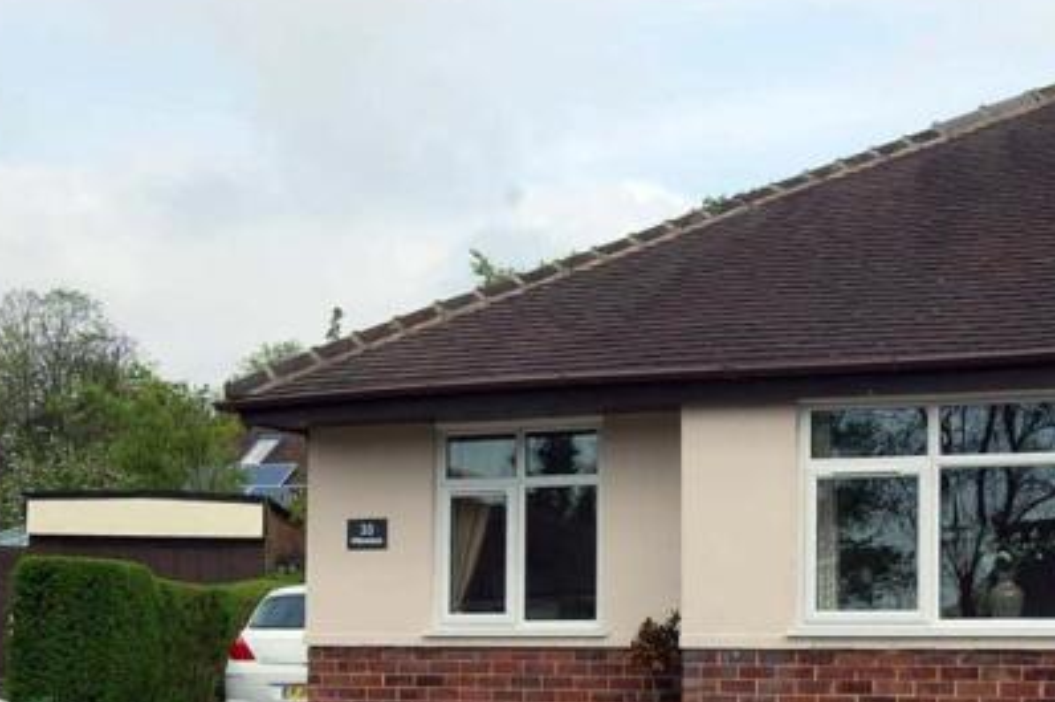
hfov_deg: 34.8
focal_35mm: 57
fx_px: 1664
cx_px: 702
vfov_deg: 23.6
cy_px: 538
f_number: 8
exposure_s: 1/250
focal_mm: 23
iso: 200
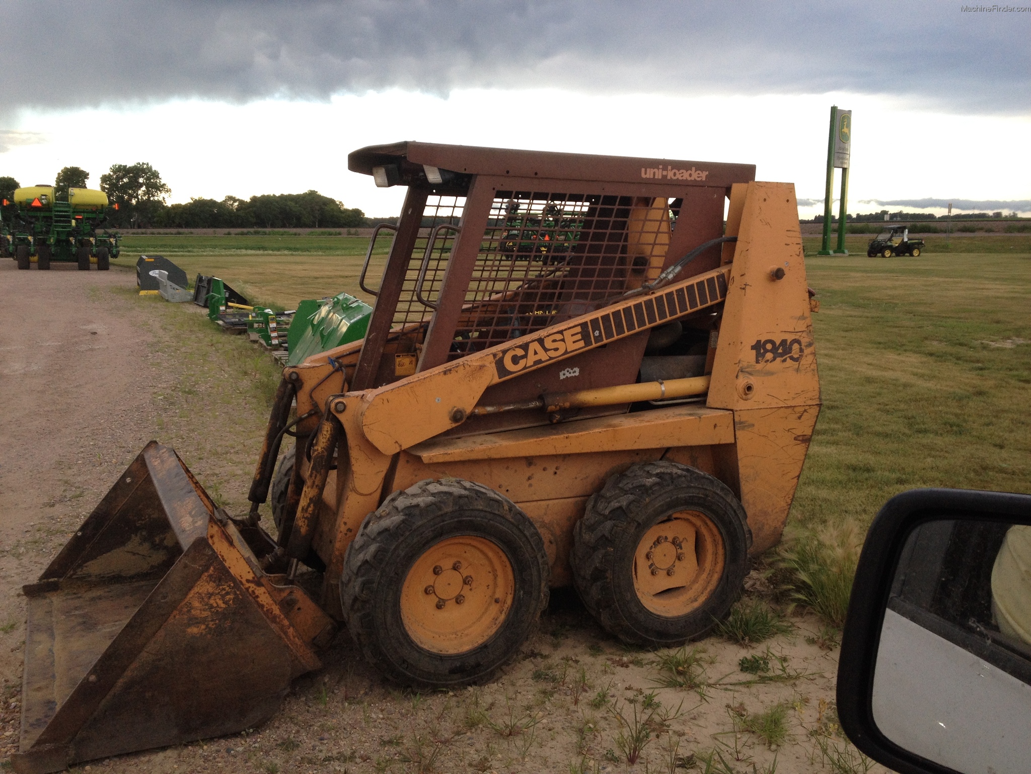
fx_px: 1042
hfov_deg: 52.6
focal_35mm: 35
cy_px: 387
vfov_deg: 40.7
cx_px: 516
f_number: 2.4
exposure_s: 1/120
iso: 80
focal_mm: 4.28
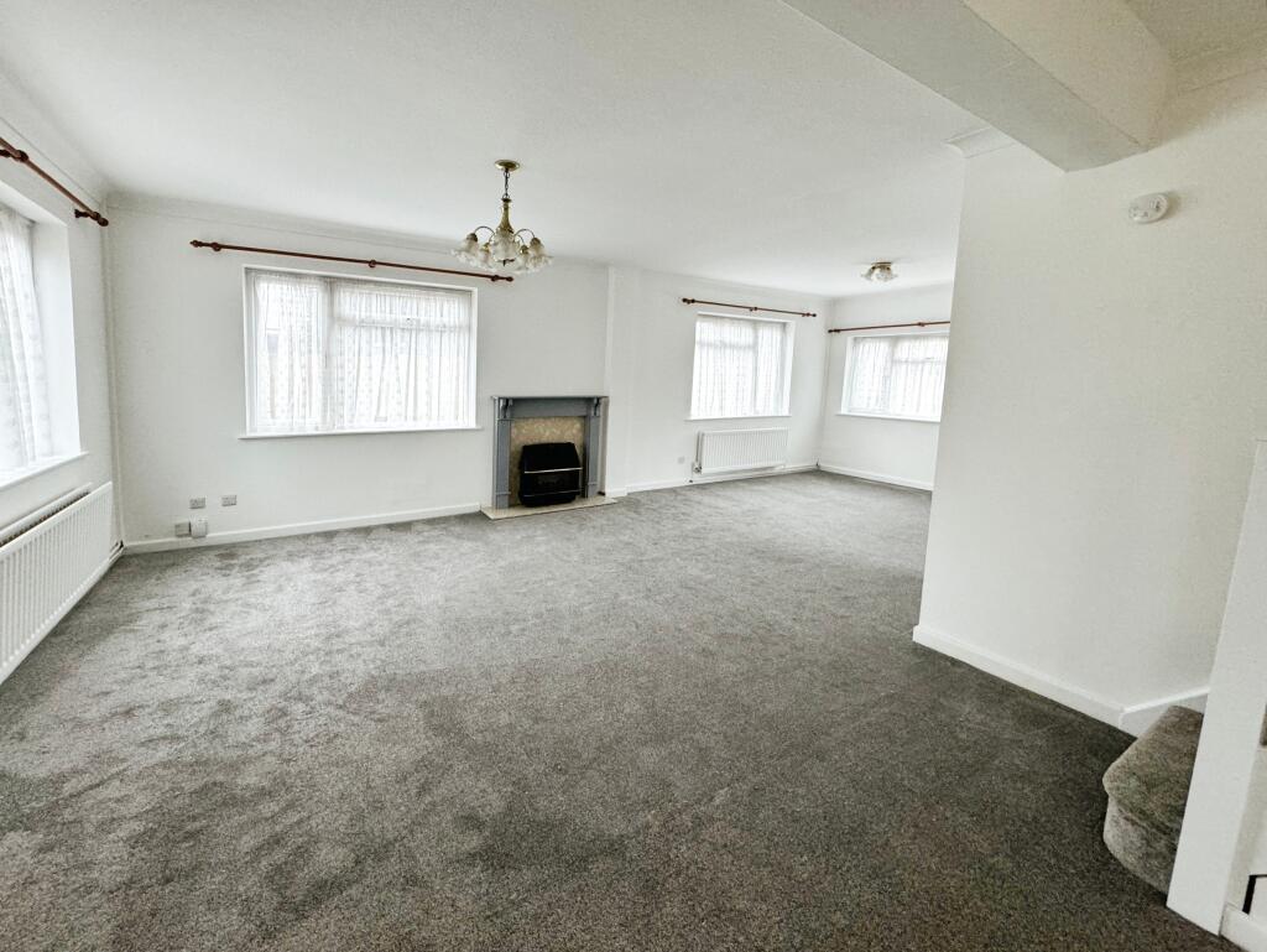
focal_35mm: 14
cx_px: 634
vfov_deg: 85.7
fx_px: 513
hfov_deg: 102.0
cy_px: 476
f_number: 2.2
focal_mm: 2.22
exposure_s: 1/99
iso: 200
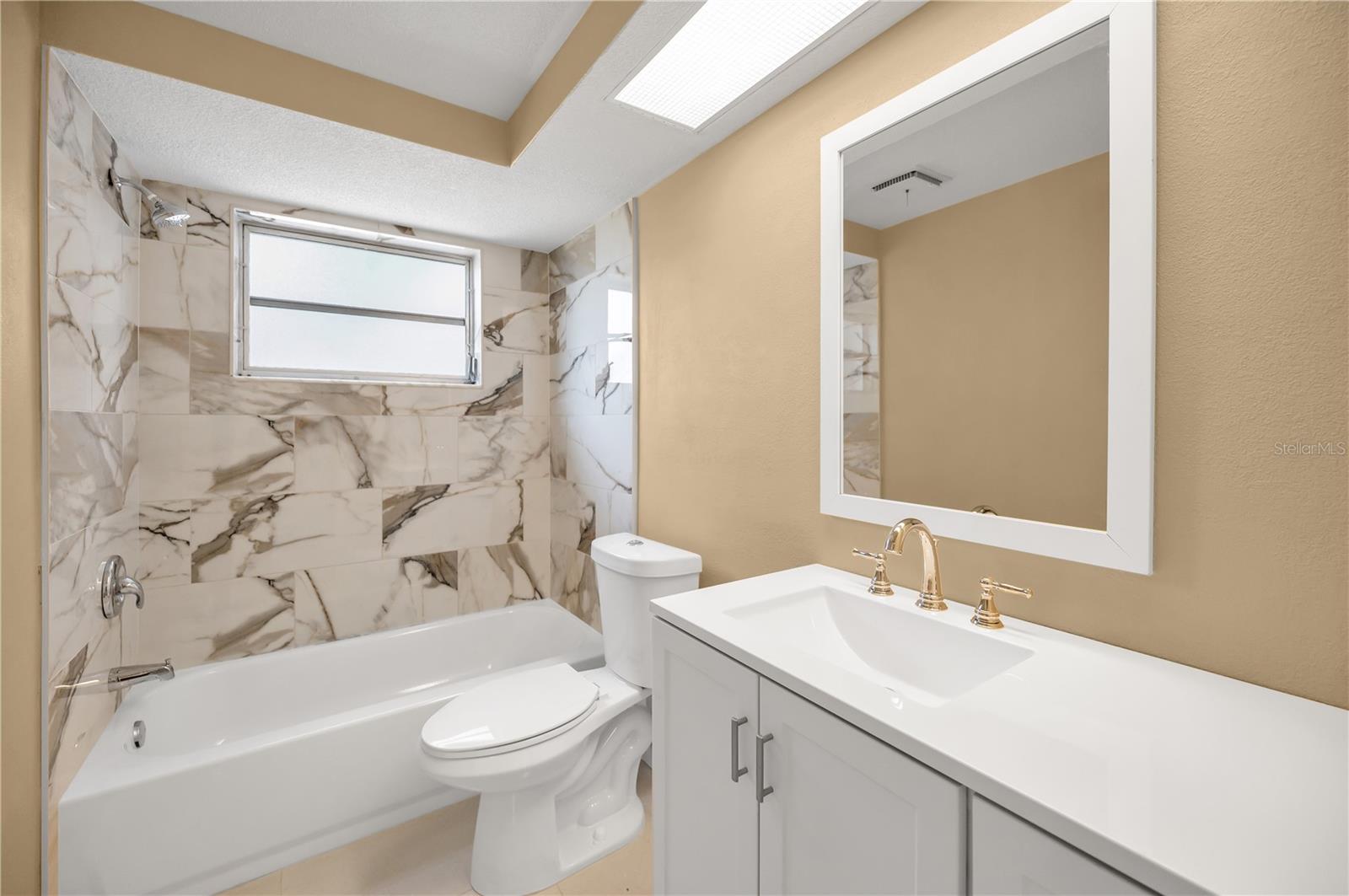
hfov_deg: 104.3
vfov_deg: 81.1
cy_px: 448
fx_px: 524
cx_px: 674
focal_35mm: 14
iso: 400
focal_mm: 14
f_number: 5
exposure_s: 1/80
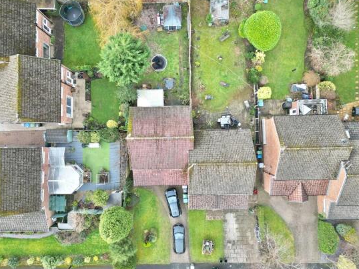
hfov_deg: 67.3
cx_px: 170
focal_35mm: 26
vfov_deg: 53.0
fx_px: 270
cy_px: 128
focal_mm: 6.72
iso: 110
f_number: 1.7
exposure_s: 1/200
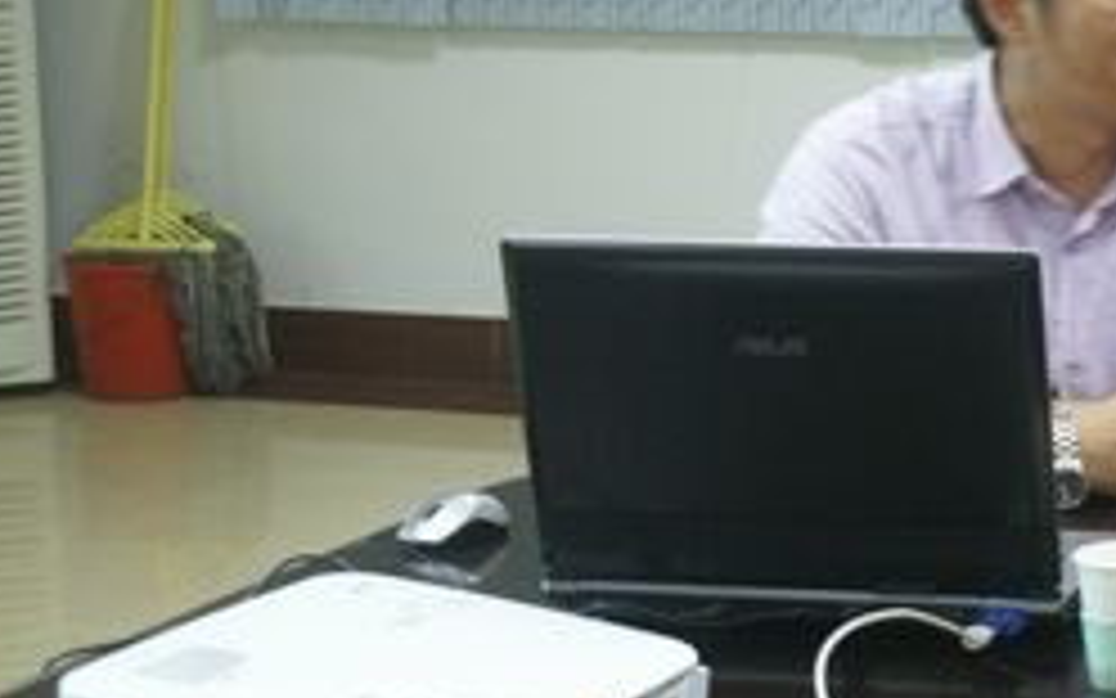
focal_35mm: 108
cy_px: 281
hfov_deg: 18.9
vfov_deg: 12.1
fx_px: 3286
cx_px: 1053
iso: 400
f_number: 5.6
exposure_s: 1/8
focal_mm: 35
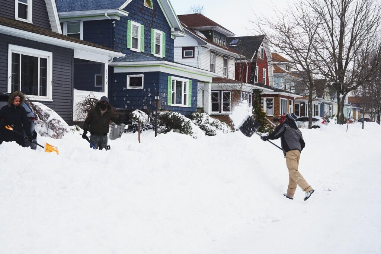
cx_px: 190
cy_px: 127
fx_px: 529
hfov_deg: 39.6
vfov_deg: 27.0
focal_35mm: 50
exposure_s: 1/50
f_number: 8
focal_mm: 50
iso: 50
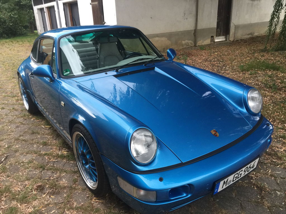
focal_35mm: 29
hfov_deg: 61.7
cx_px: 143
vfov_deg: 48.2
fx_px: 240
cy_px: 107
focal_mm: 4.15
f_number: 2.2
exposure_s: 1/33
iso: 40
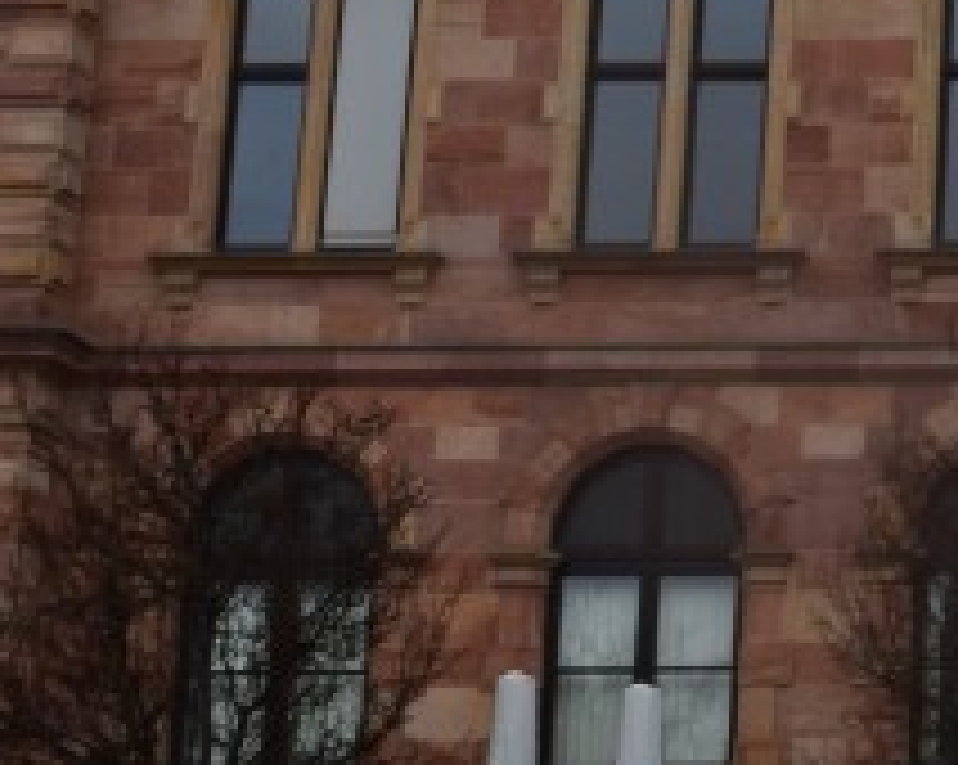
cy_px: -9
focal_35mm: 149
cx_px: 2010
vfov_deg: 10.3
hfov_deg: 11.5
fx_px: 4221
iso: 400
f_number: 8
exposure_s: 1/80
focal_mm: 22
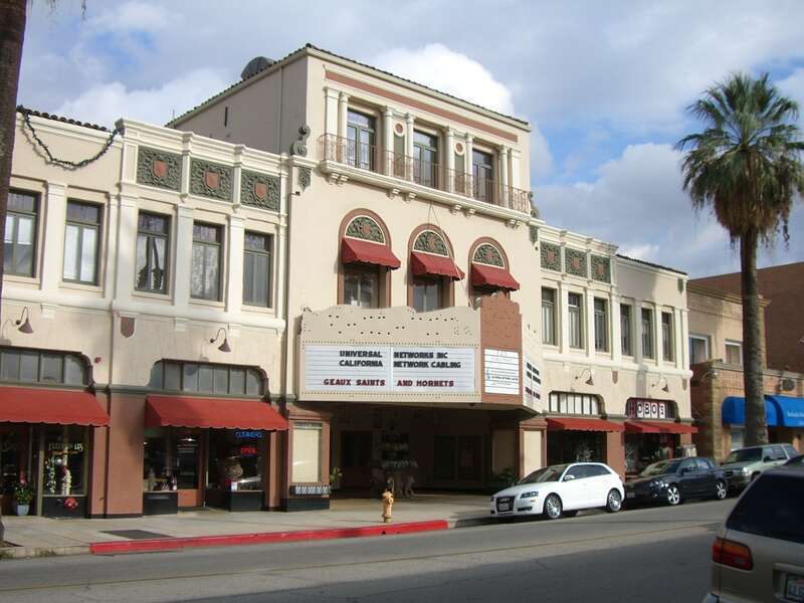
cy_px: 302
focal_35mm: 38
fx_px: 883
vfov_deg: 37.7
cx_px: 402
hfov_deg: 49.0
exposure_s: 1/640
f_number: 4.3
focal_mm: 6.2
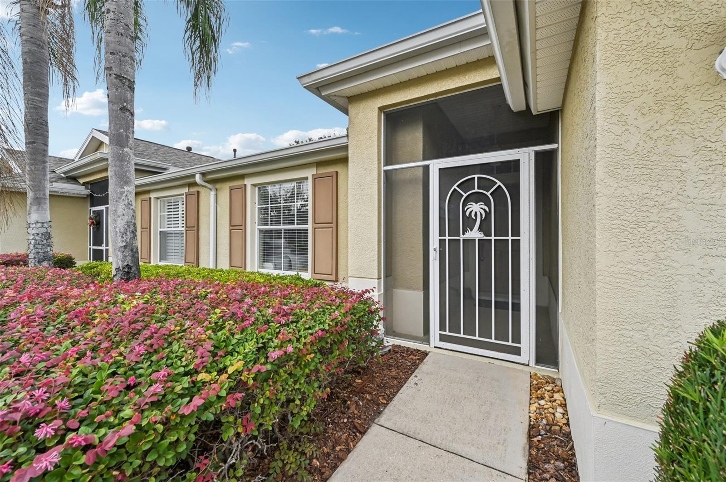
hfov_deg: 104.3
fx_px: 282
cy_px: 241
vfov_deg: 81.1
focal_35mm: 14
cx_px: 363
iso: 400
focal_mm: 14
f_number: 8
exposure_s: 1/800
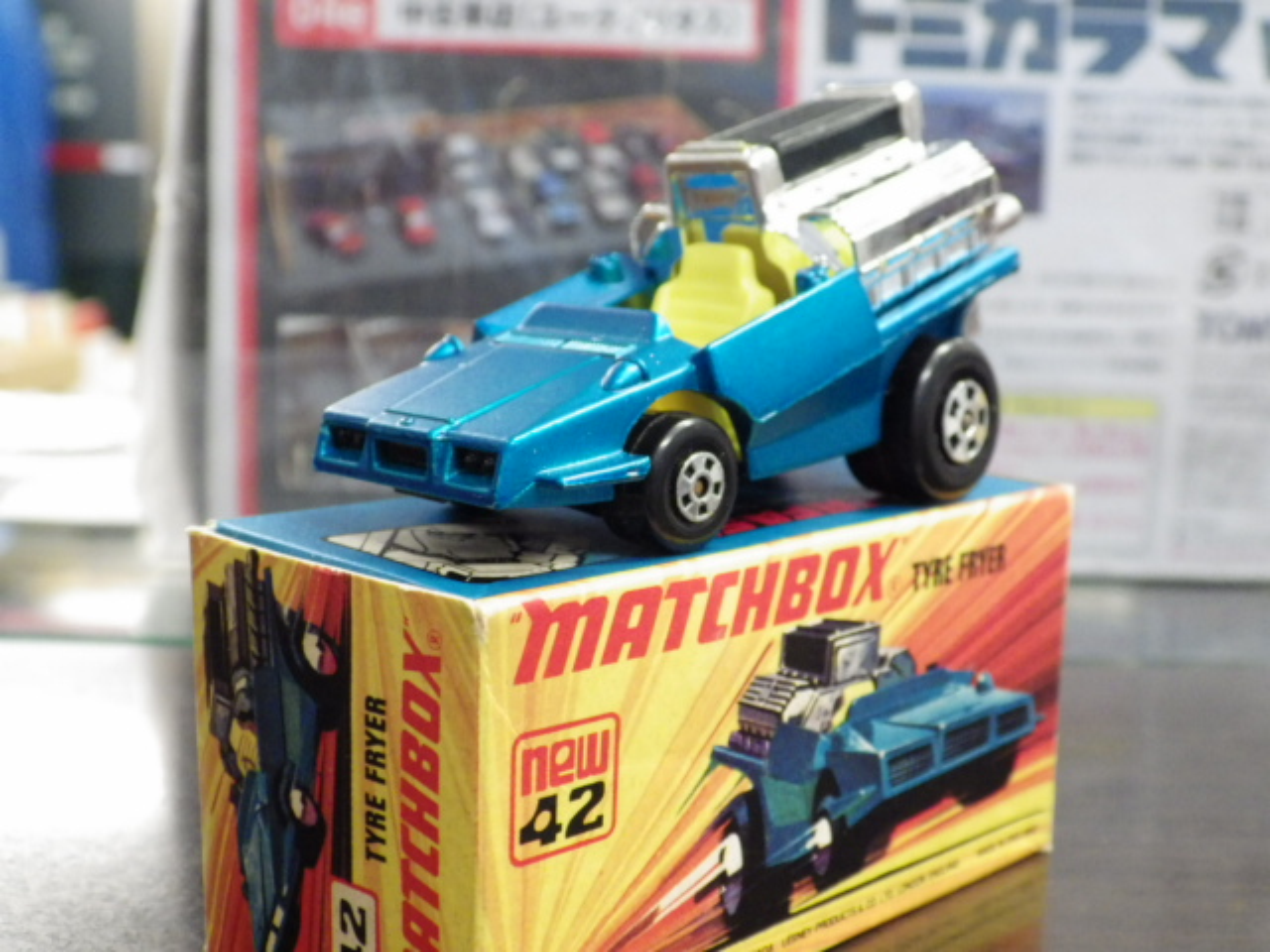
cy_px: 476
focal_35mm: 50
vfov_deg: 29.1
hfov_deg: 38.2
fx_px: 1834
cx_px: 635
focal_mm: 9
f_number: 3.8
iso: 800
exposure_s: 1/25
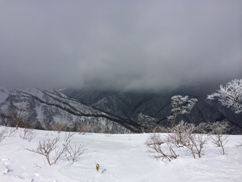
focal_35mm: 30
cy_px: 91
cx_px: 121
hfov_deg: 60.0
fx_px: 210
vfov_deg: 46.8
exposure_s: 1/10309
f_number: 2.2
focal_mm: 4.12
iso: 40
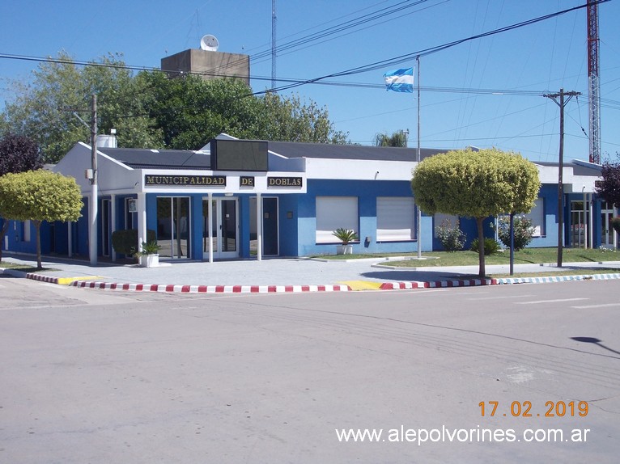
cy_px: 232
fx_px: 913
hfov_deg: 37.5
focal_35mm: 51
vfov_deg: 28.5
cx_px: 310
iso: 80
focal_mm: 7.2
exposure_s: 1/200
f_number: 7.2
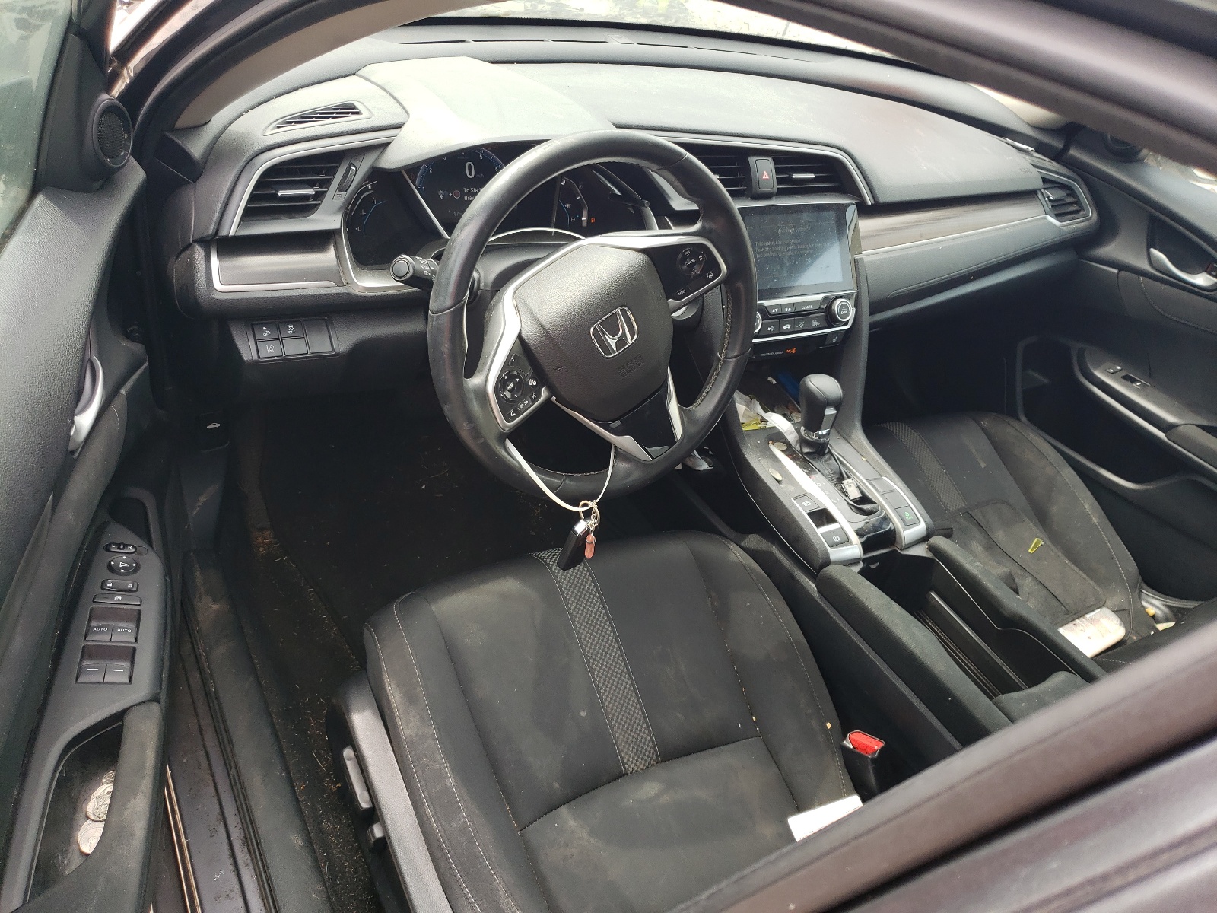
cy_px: 456
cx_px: 608
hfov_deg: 67.3
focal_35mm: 26
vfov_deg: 53.1
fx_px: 914
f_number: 1.5
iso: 50
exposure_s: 1/217
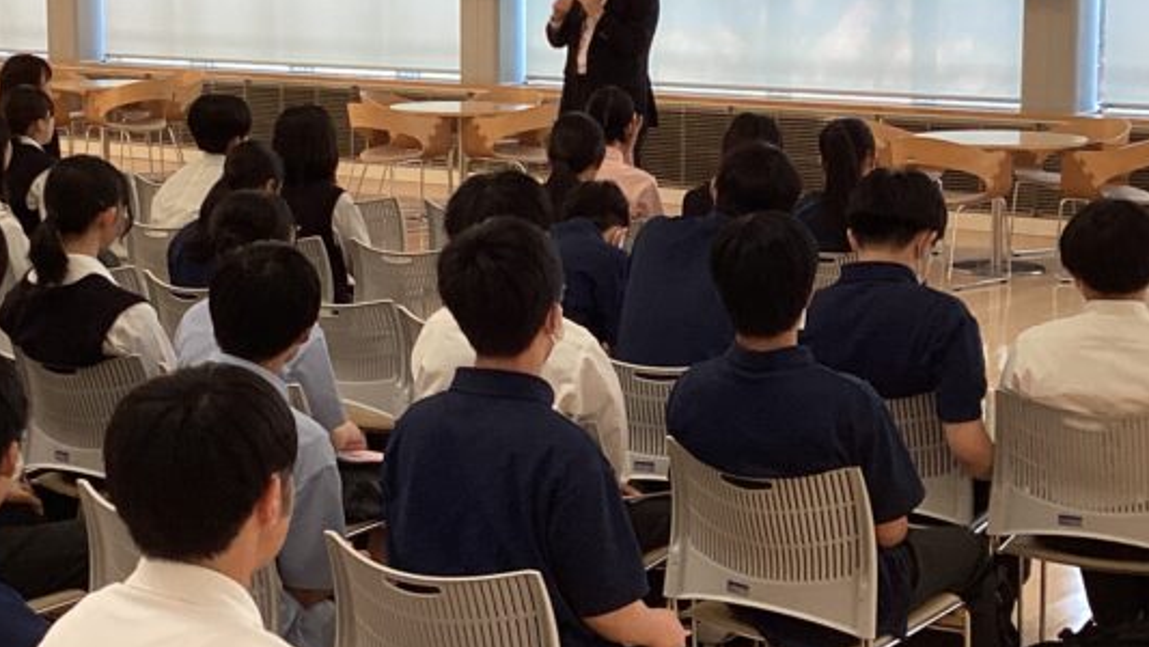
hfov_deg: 27.9
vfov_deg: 15.9
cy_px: 226
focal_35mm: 76
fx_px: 2316
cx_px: 545
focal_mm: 3.3
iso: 64
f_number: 2.4
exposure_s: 1/50
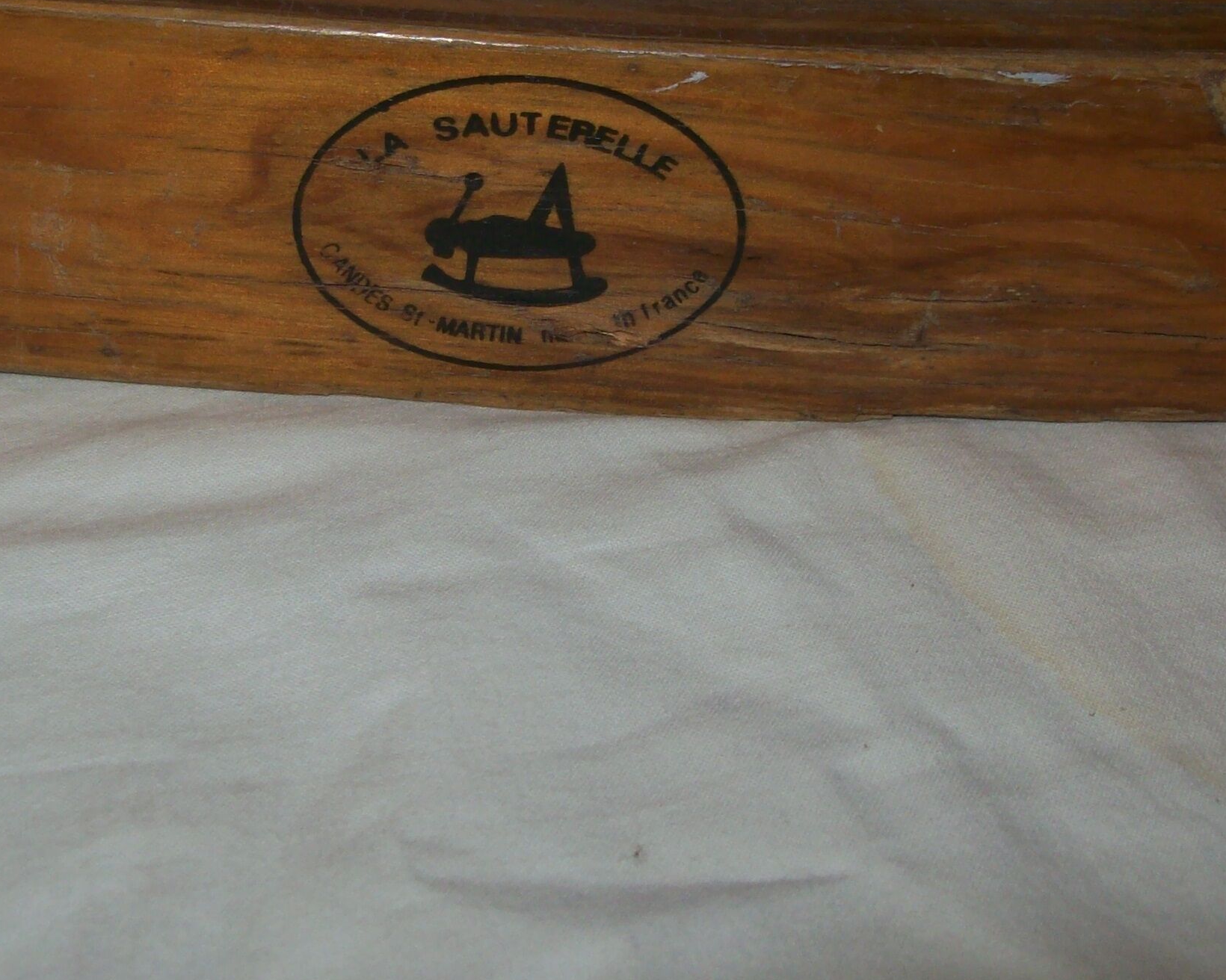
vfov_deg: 24.9
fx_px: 2213
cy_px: 362
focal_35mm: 61
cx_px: 486
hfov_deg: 30.9
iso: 80
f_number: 2.7
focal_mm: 6
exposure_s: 1/64
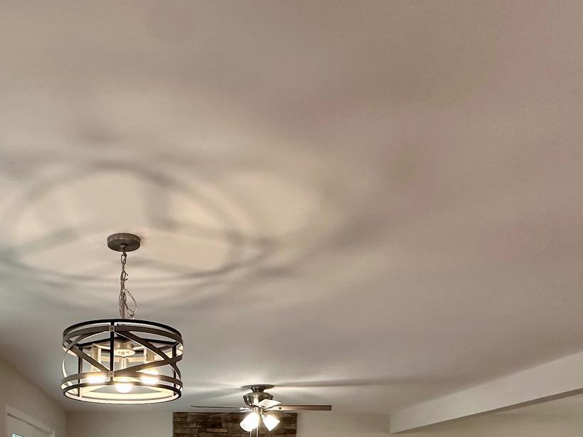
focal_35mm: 35
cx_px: 147
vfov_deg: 34.2
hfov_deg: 50.5
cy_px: 500
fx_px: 589
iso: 200
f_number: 2.2
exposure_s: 1/120
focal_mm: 2.22
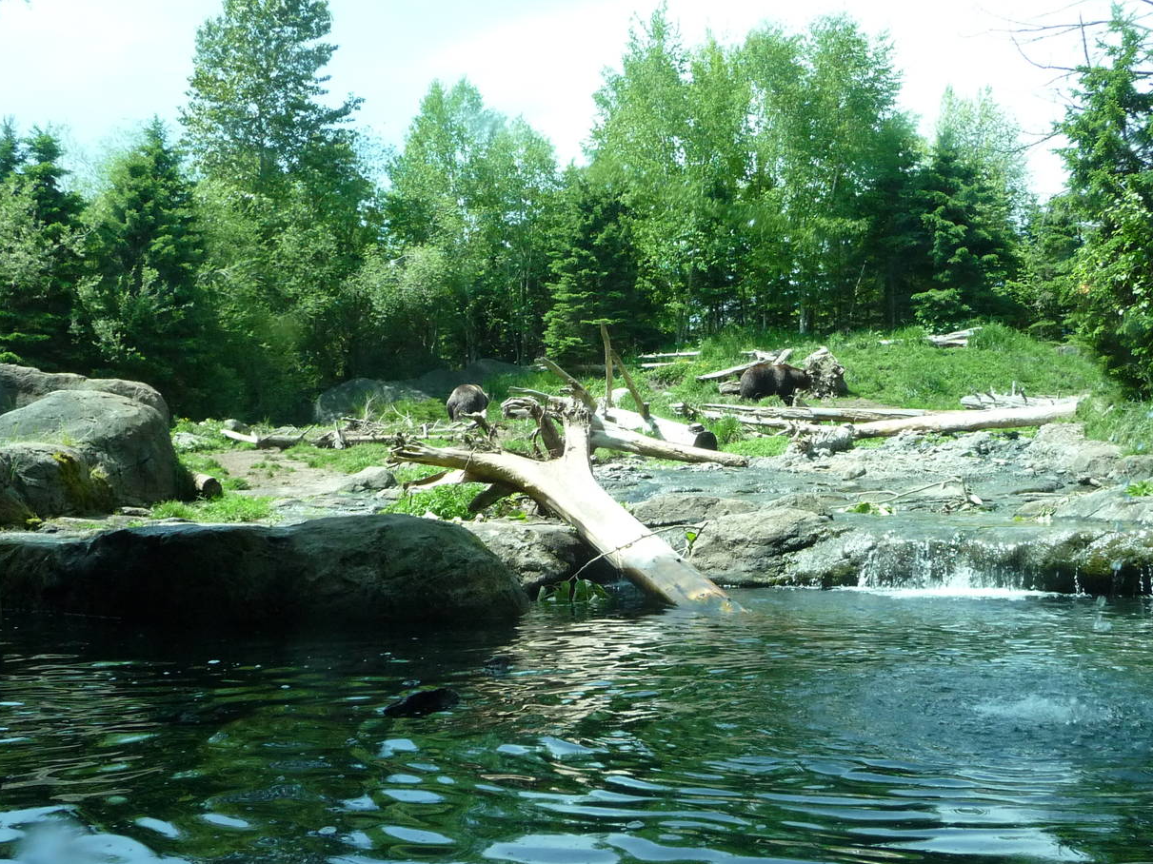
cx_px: 650
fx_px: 1232
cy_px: 486
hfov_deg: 50.0
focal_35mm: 37
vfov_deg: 38.6
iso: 250
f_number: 3.3
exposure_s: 1/500
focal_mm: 4.7
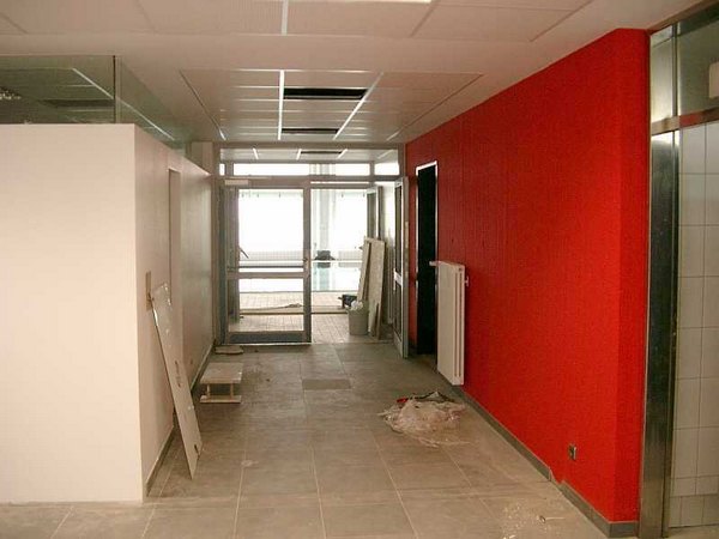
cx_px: 360
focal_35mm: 37
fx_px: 769
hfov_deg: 50.1
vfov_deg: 38.7
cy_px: 270
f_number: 2.6
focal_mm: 7.6
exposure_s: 1/50
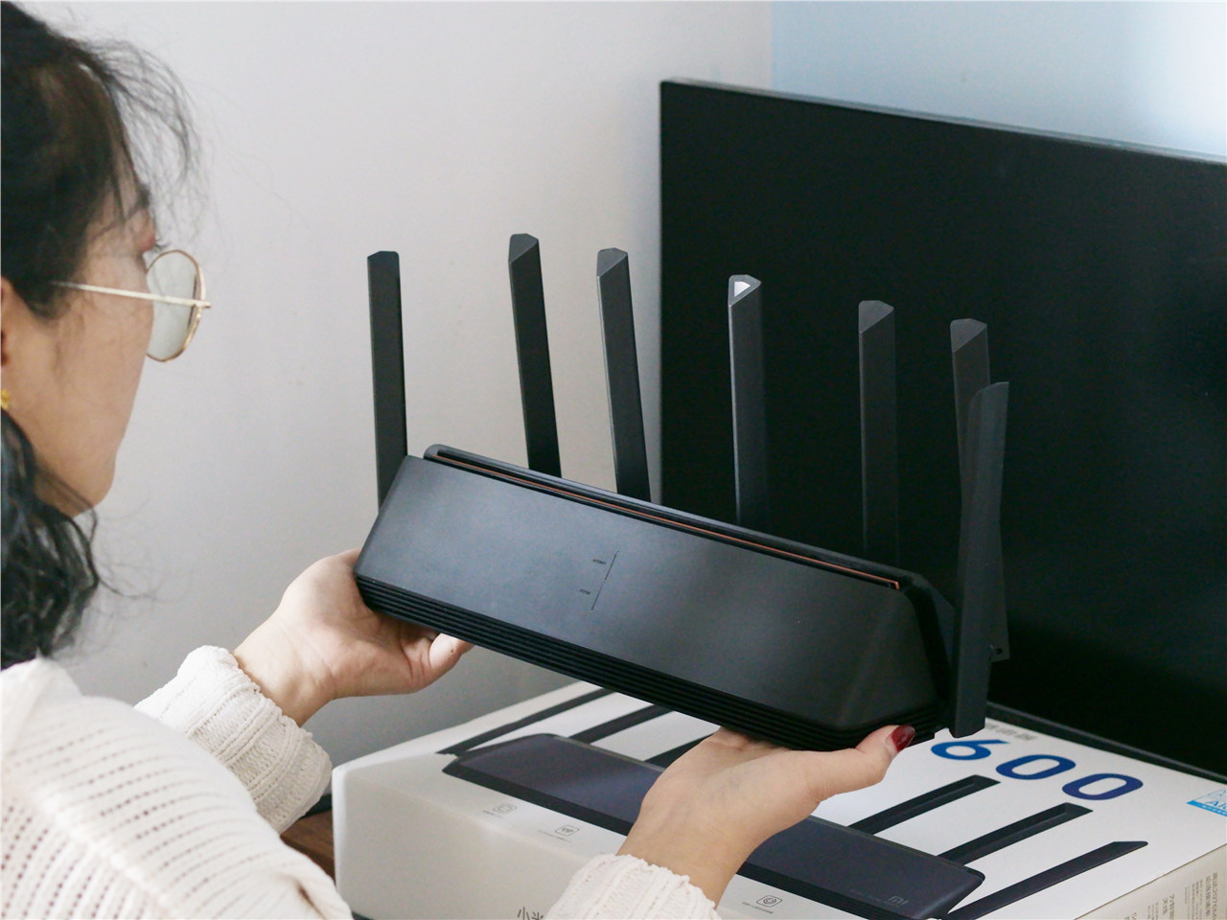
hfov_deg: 22.8
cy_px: 460
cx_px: 614
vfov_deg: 17.2
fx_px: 3048
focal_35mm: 86
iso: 2000
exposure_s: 1/80
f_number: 3.5
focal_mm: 43
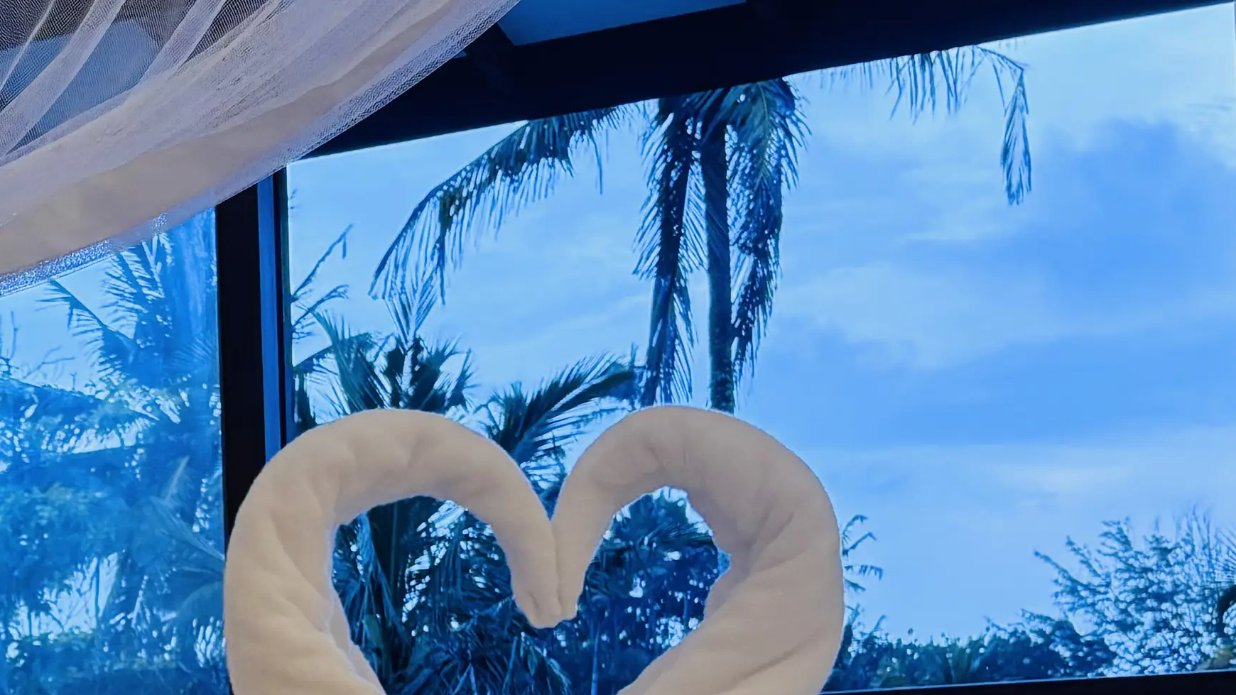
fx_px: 3048
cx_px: -37
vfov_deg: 12.8
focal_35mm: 93
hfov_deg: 22.0
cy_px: 779
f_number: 1.6
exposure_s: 1/50
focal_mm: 5.96
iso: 160
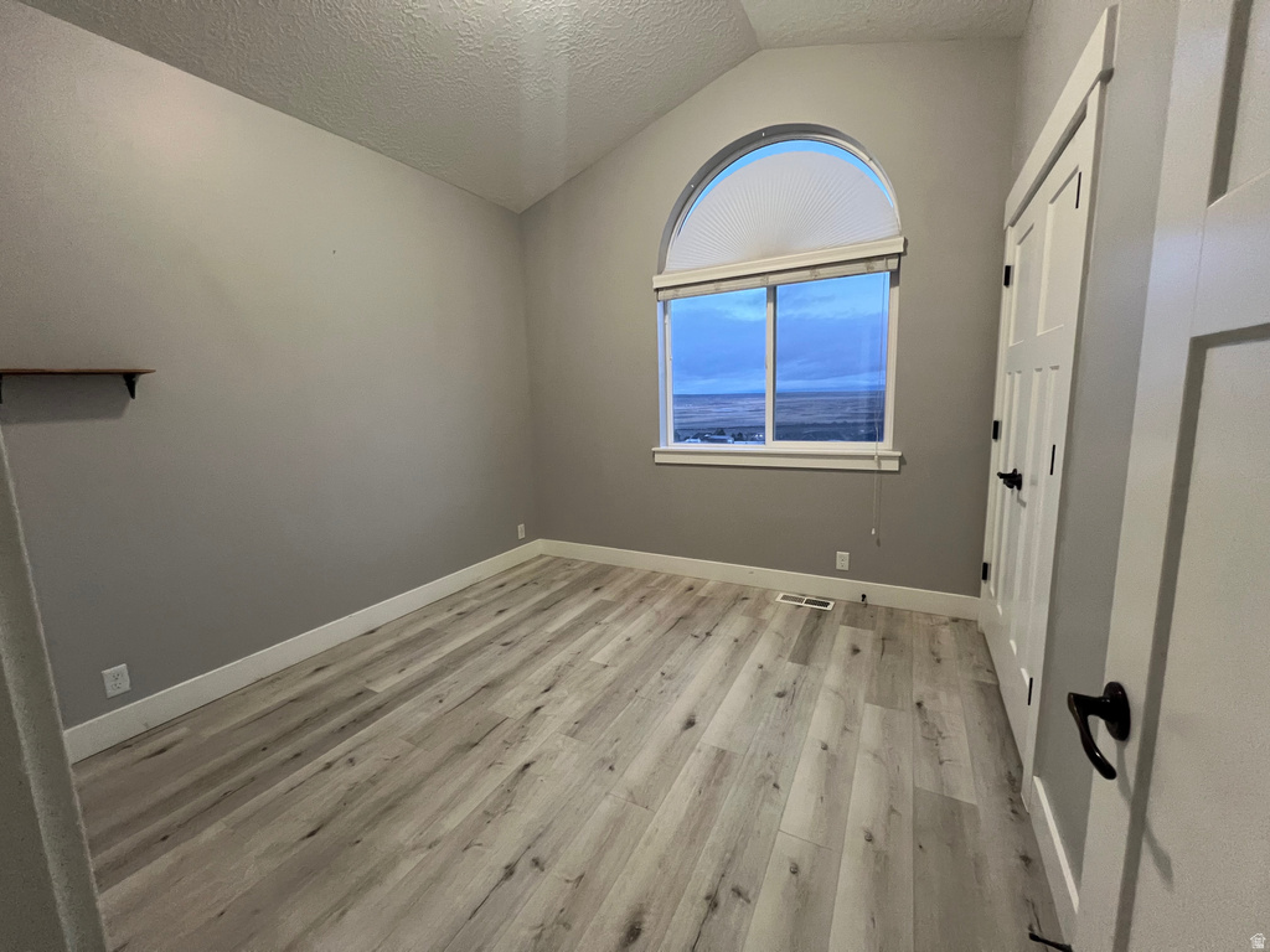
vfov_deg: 89.9
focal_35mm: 13
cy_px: 476
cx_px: 635
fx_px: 477
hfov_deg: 106.2
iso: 500
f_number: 1.8
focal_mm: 1.57
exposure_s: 1/60
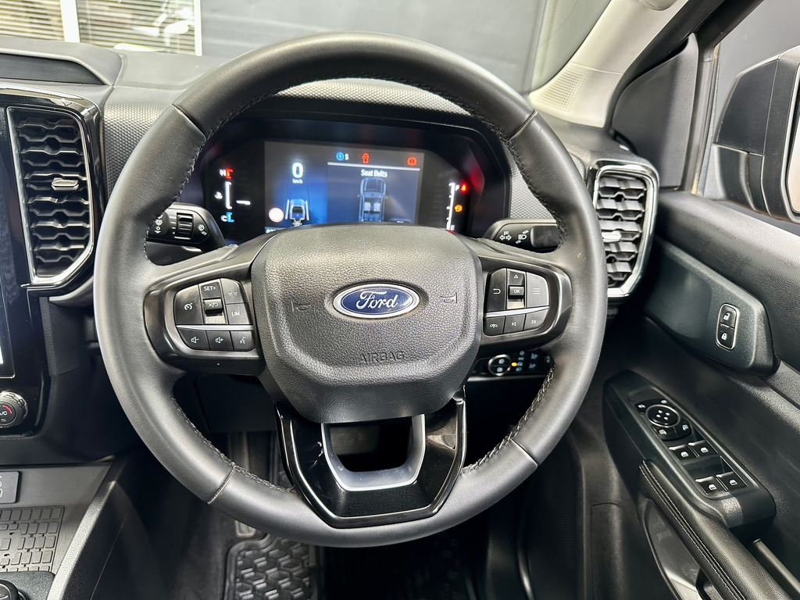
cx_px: 400
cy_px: 300
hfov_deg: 71.6
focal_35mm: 24
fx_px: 555
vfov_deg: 56.8
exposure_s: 1/60
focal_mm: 6.86
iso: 250
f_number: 1.78
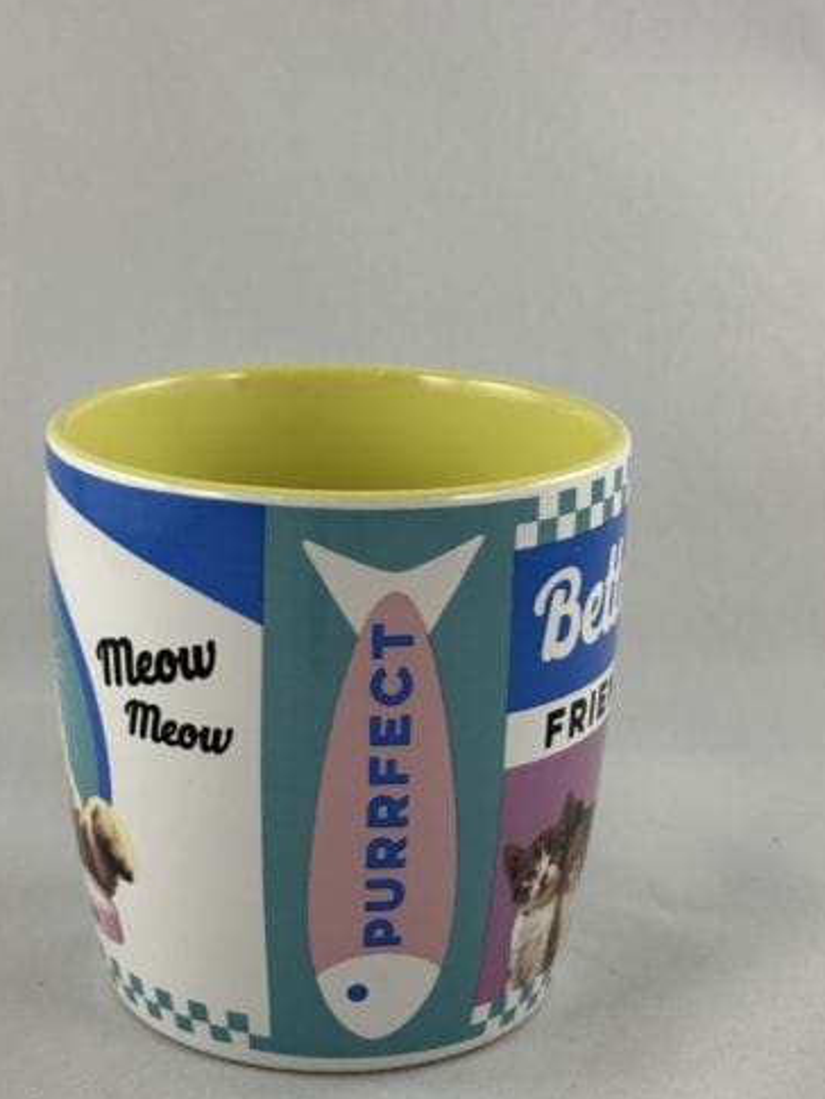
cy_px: 647
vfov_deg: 29.3
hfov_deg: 22.2
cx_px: 338
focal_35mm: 66
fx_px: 2096
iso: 50
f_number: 1.78
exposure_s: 1/106
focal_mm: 6.86
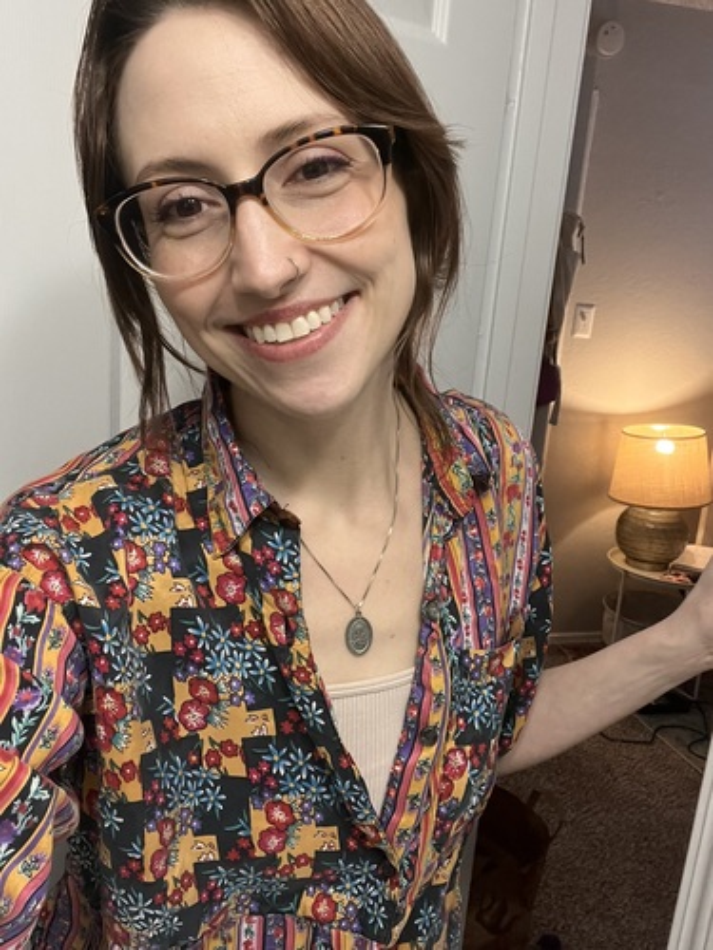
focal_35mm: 30
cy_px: 475
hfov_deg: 46.8
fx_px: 824
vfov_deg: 60.0
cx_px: 356
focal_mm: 2.71
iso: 250
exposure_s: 1/60
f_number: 2.2
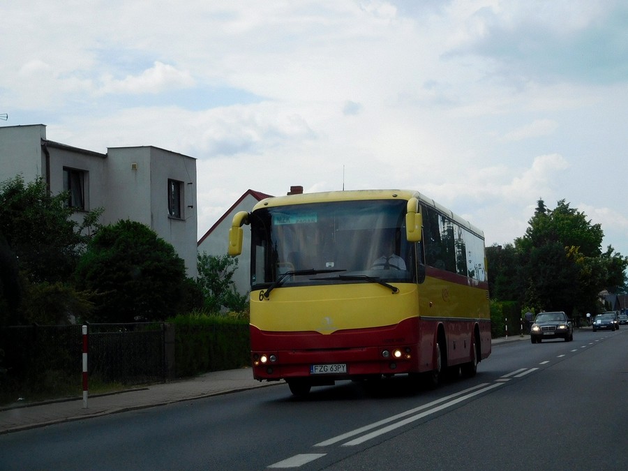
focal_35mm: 70
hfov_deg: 27.8
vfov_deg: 21.0
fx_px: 1270
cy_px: 236
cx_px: 314
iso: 125
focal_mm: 12.5
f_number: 4.5
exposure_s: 1/1000
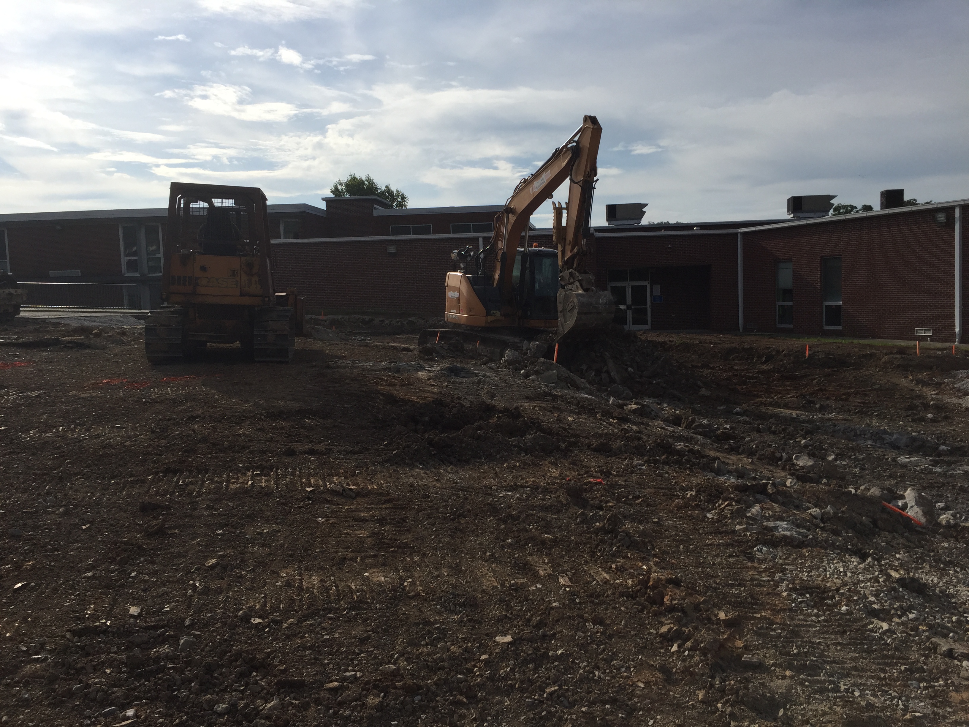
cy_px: 364
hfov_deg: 61.7
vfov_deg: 48.2
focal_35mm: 29
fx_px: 812
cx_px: 484
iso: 32
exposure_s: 1/3968
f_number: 2.2
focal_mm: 4.15
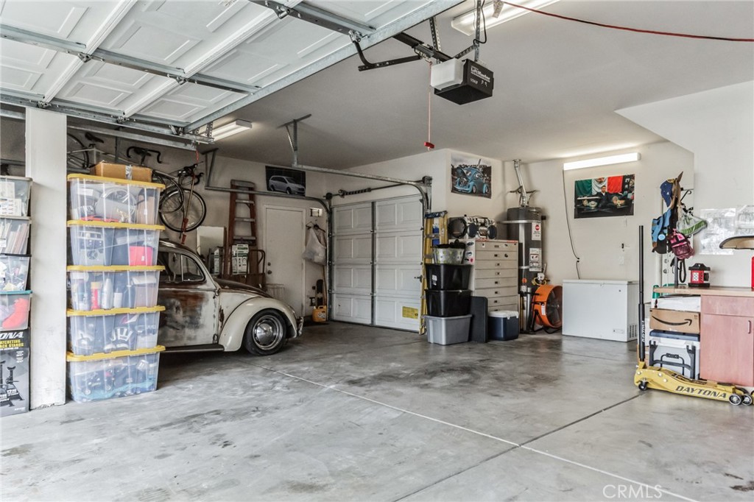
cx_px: 377
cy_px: 251
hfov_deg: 76.1
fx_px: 482
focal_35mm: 23
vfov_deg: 55.1
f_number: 8
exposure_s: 1/320
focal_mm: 23
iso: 1600
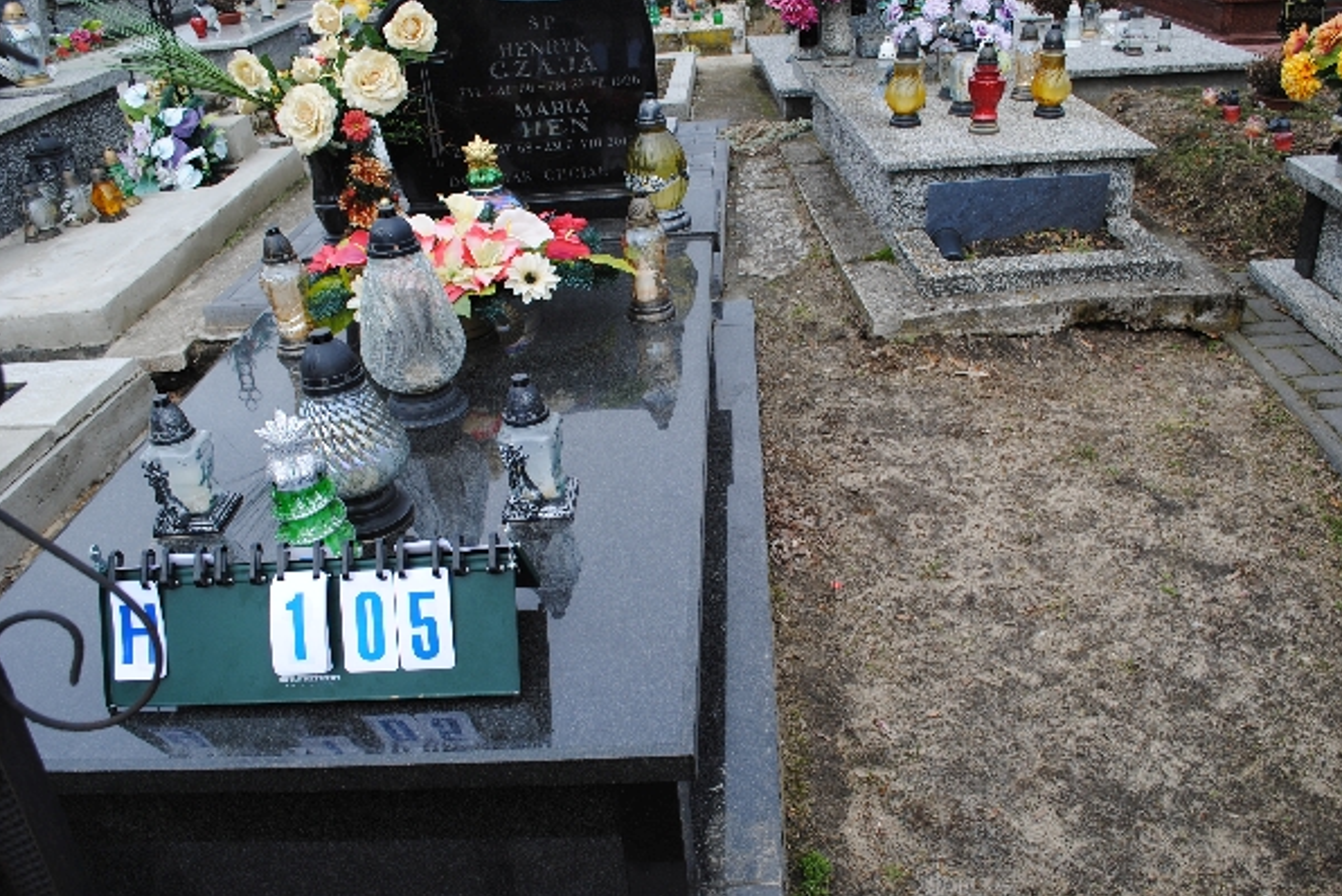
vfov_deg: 45.0
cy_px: 462
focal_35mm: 29
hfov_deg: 63.6
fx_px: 1082
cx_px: 700
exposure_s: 1/160
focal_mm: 18
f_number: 6.3
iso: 100
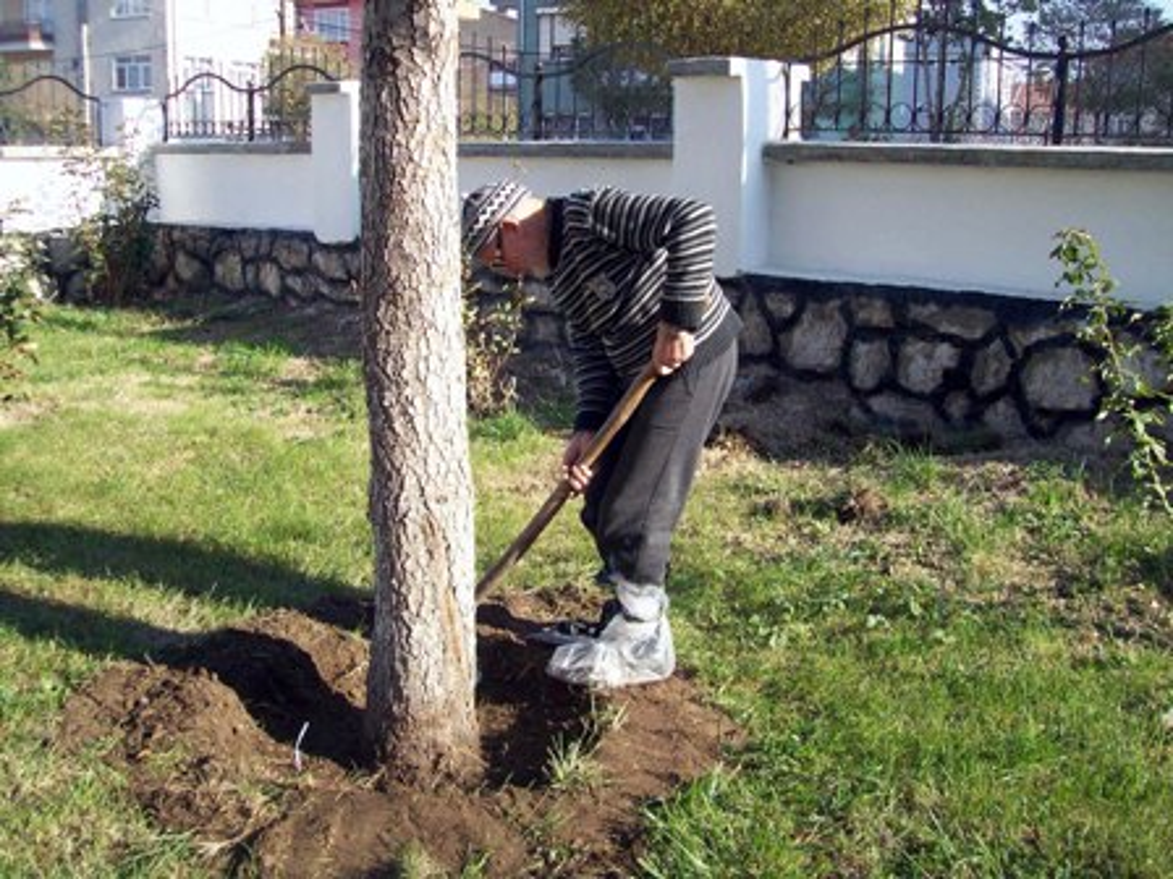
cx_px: 586
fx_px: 1220
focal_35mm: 36
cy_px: 440
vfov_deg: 39.7
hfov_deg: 51.4
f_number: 2.7
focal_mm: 6
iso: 80
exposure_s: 1/418
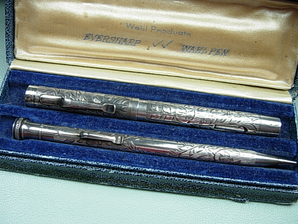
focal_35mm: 37
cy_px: 113
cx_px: 148
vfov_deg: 38.7
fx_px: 318
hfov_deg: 50.1
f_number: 2.7
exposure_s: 1/26.1
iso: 50
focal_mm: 7.5
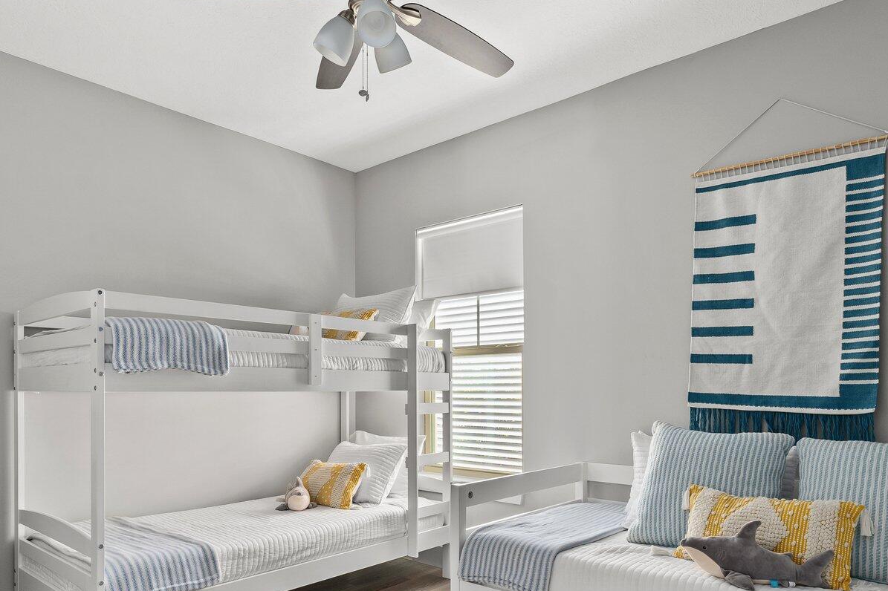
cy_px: 382
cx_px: 476
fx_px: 592
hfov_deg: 73.7
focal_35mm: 24
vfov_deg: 52.3
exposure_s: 1/4
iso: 500
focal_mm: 14
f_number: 8
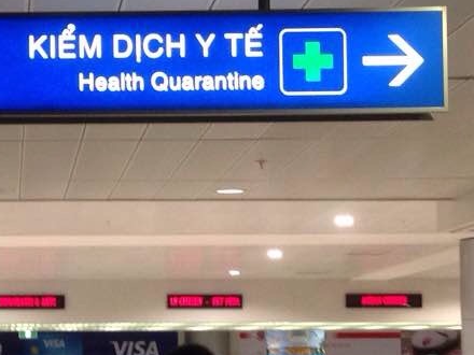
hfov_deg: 16.1
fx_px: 1643
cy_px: 307
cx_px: -9
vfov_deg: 12.3
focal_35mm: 120
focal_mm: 4.12
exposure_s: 1/20
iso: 125
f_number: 2.4
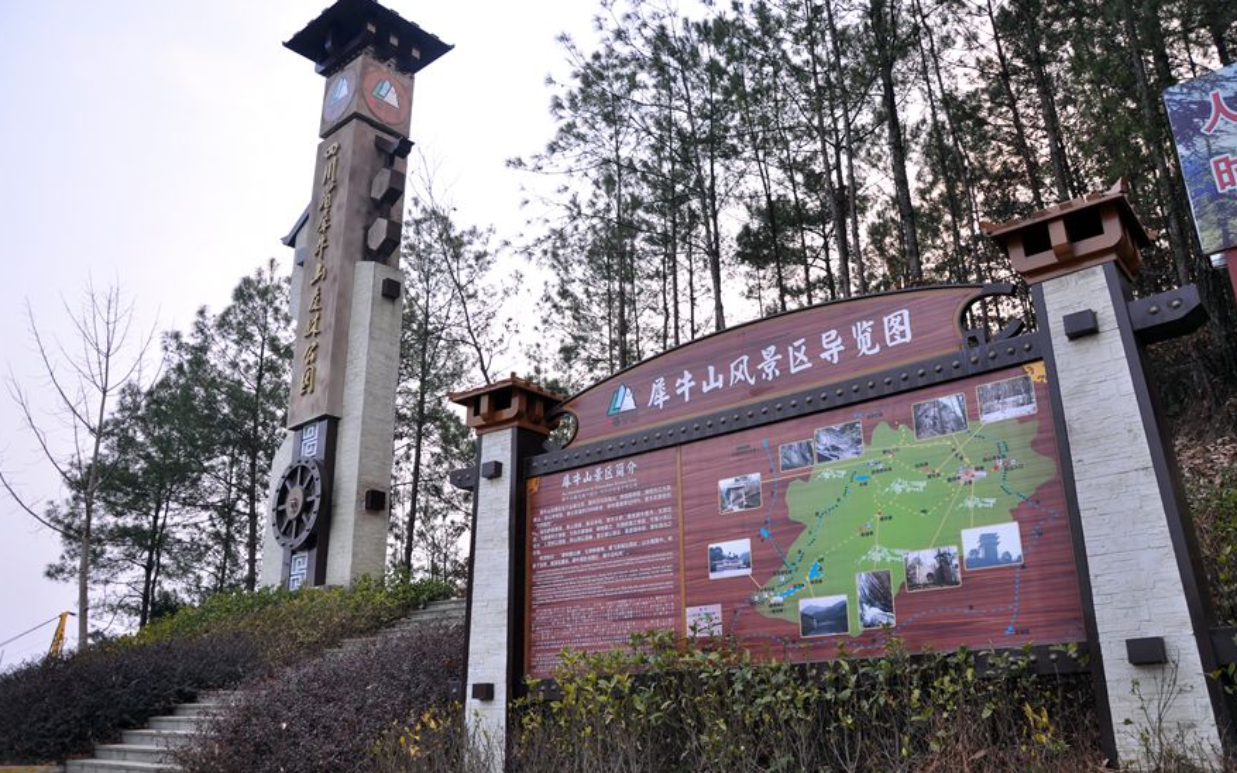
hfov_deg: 66.5
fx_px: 944
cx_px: 622
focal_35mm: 28
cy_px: 372
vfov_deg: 44.5
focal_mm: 18
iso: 200
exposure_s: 1/60
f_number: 4.5
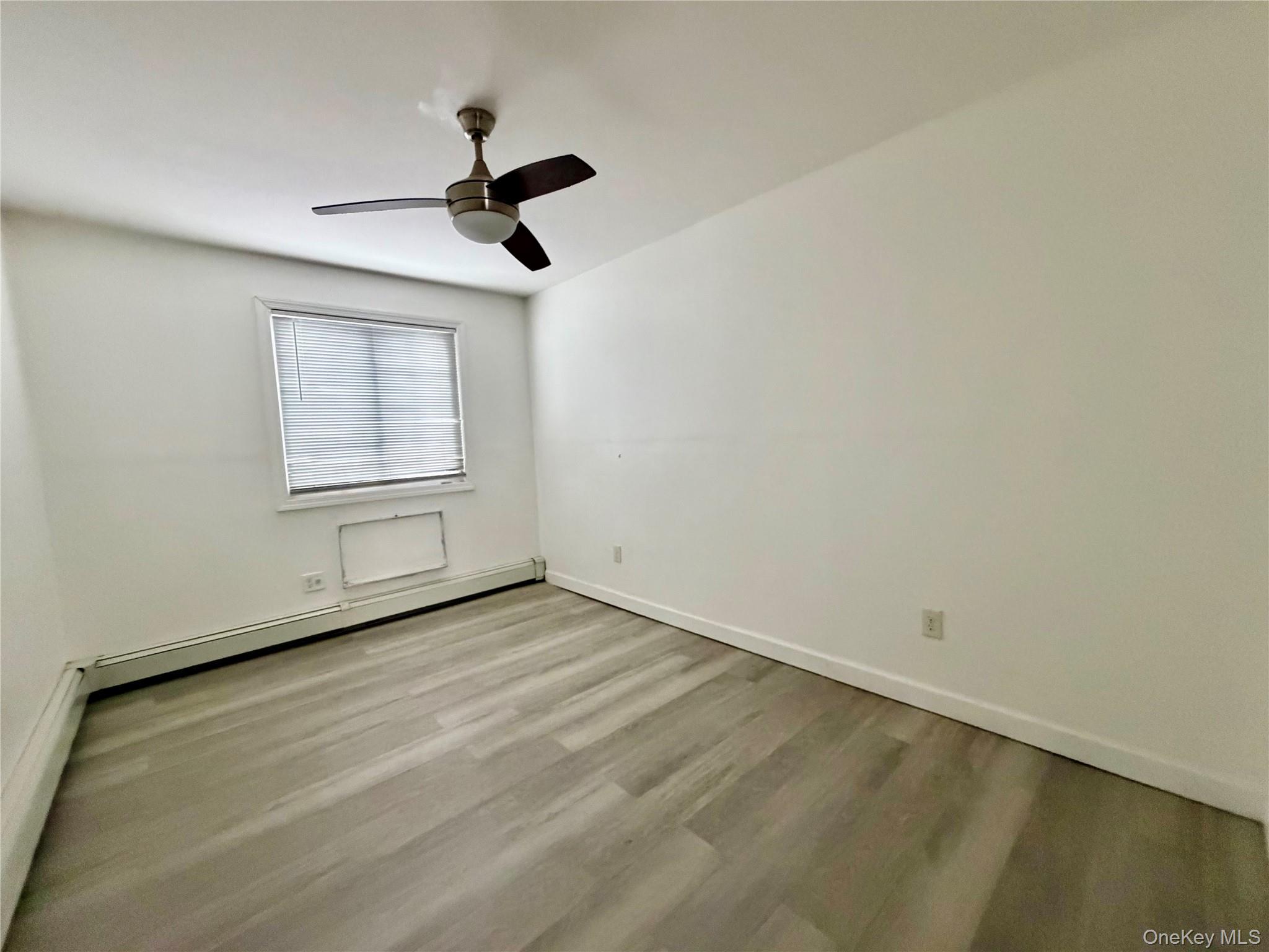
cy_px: 476
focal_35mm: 14
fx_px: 513
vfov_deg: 85.7
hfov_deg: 102.1
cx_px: 634
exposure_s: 1/60
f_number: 2.2
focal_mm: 2.22
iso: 800
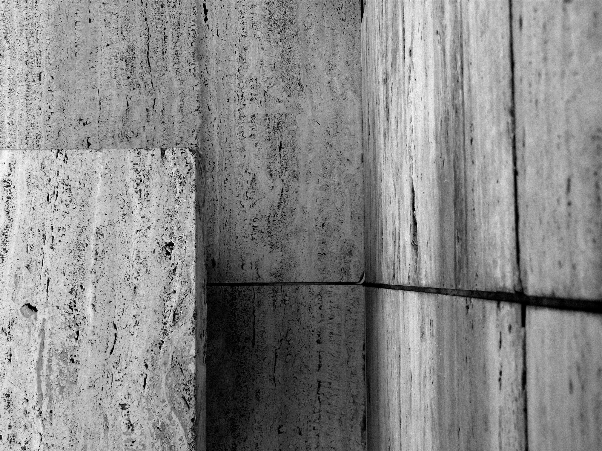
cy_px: 226
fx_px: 748
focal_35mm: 43
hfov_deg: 43.9
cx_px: 301
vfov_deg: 33.6
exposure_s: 1/320
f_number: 3.2
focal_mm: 7
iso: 100
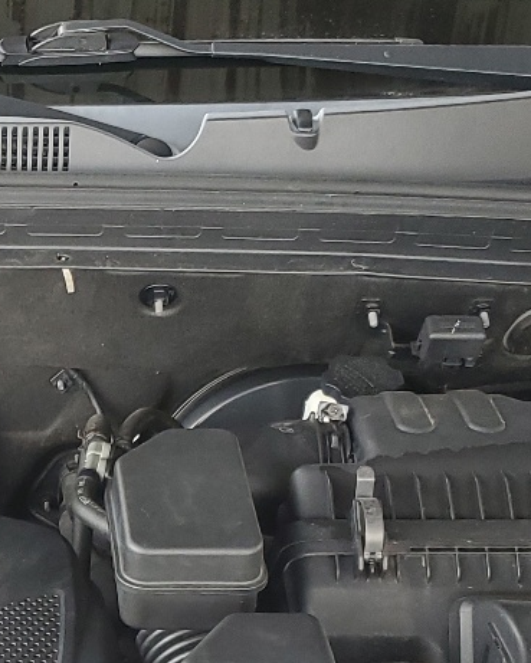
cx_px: -45
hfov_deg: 16.9
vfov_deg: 21.4
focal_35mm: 88
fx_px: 1728
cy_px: 561
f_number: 1.5
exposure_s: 1/120
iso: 91
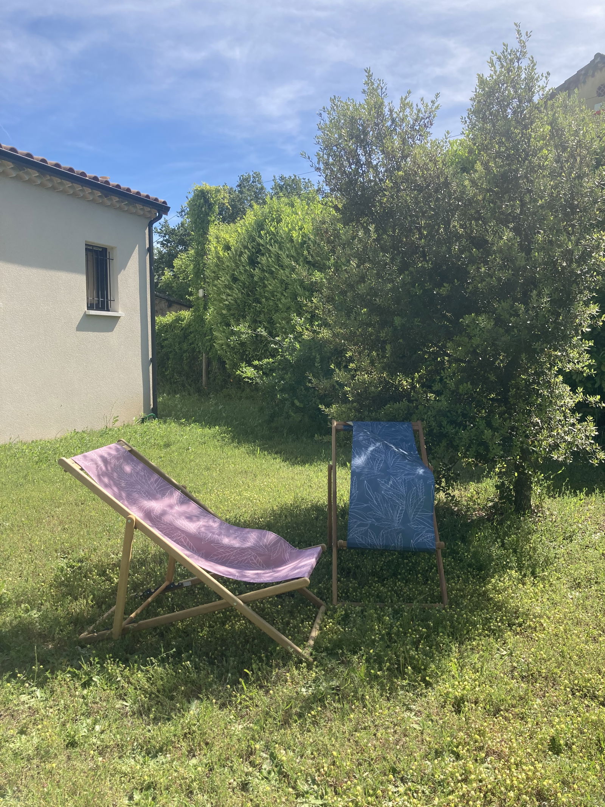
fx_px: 652
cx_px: 302
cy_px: 404
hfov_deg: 49.7
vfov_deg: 63.4
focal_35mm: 28
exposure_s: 1/1412
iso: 20
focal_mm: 3.99
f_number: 1.8
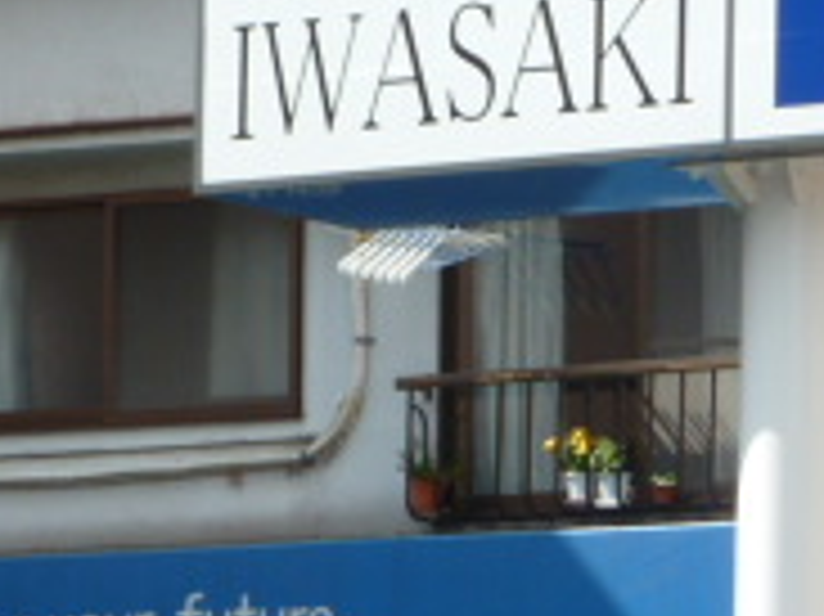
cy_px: 854
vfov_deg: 4.7
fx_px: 7493
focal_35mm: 315
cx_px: 1184
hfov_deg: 6.2
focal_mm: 14.7
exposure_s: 1/200
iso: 80
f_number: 4.3
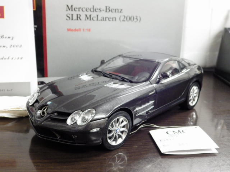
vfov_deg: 35.1
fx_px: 272
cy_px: 86
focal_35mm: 41
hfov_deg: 45.8
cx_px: 115
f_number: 3.6
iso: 800
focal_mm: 7.4
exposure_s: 1/25
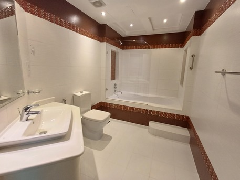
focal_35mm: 16
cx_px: 120
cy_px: 90
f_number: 2.2
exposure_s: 1/33
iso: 160
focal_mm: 1.64
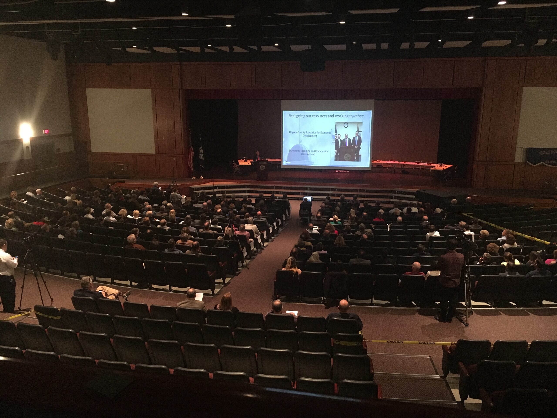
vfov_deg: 48.2
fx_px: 467
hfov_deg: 61.7
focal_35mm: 29
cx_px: 278
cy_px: 209
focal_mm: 4.15
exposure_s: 1/20
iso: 200
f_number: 2.2
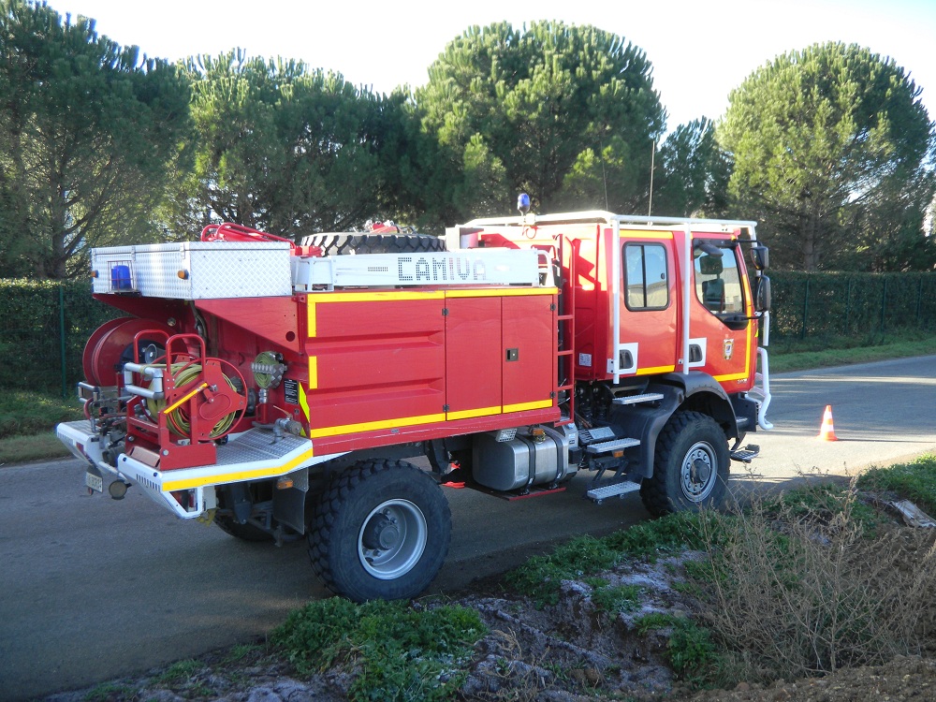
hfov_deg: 55.4
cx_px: 468
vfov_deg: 42.9
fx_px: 892
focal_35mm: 33
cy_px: 351
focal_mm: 6
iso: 80
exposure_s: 1/76.8
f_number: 3.9
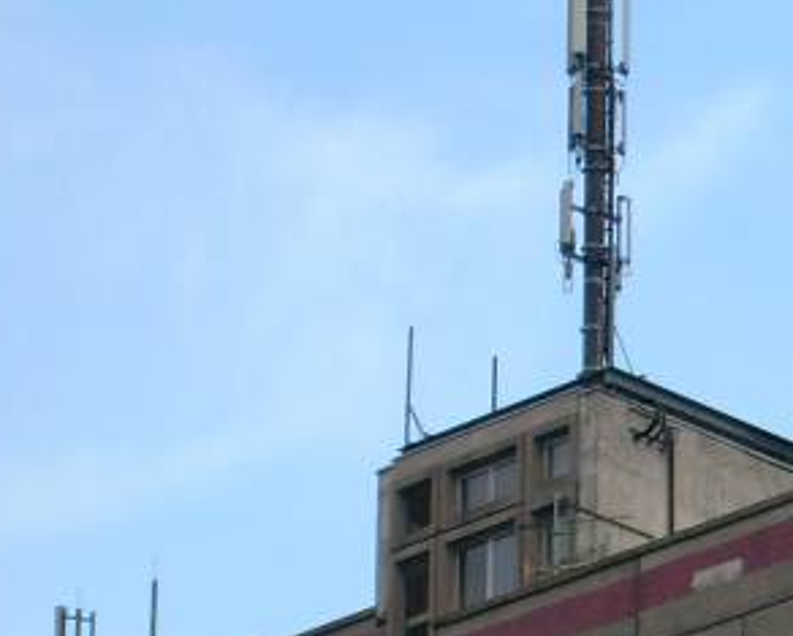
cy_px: 772
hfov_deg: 7.0
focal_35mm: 275
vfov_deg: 5.6
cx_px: 1054
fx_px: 6458
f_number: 4.9
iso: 50
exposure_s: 1/162
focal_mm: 17.14
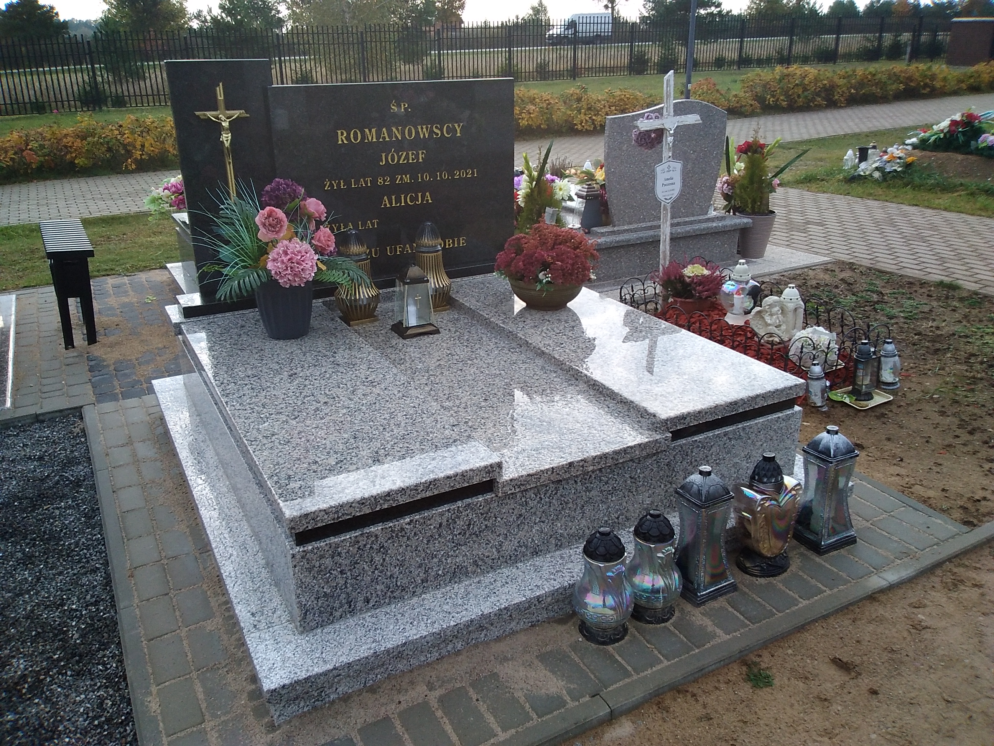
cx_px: 497
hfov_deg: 61.7
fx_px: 833
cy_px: 373
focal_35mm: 29
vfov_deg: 48.2
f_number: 2.4
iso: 100
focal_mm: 2.39
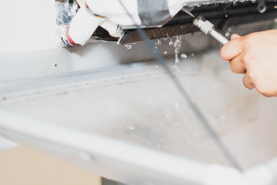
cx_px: 265
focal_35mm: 102
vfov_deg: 13.4
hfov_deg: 19.5
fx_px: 785
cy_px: 37
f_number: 2
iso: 1600
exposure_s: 1/160
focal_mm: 50
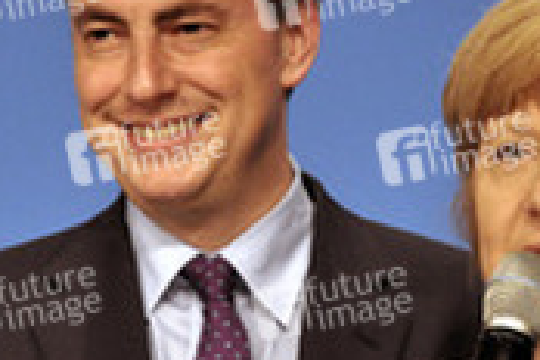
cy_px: 71
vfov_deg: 3.2
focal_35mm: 434
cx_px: 372
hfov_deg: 4.7
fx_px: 6509
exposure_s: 1/160
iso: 1600
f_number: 8
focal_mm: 112
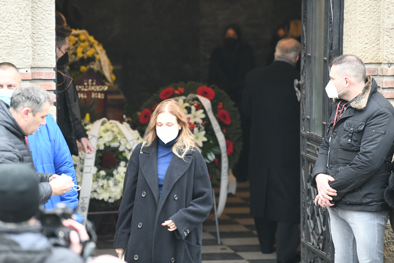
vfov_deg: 6.9
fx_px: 2189
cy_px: 132
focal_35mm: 200
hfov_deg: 10.3
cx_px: 197
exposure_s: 1/250
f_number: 3.5
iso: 3200
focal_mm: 200
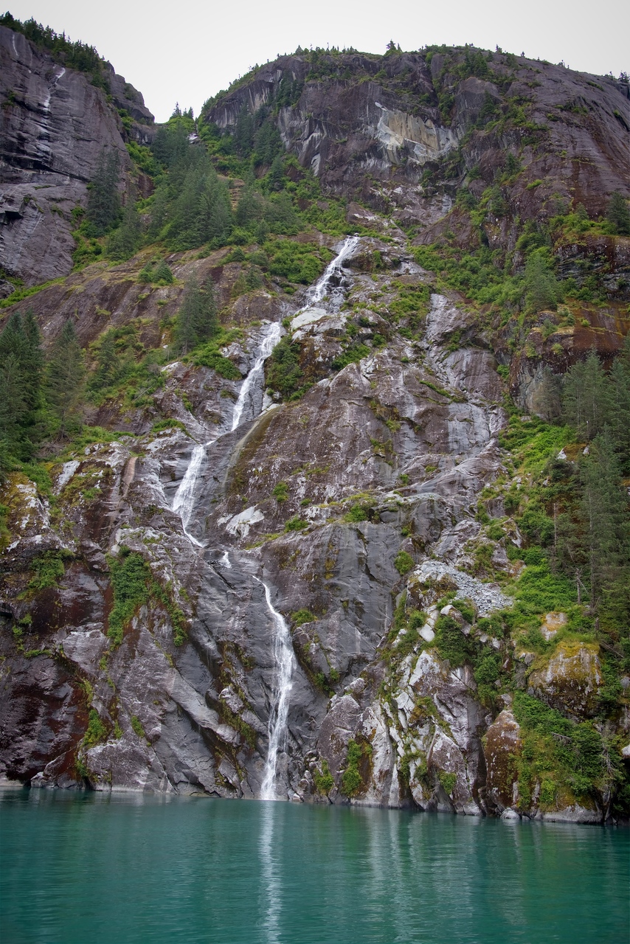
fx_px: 918
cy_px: 472
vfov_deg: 54.4
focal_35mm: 35
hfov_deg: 37.9
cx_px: 315
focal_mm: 35
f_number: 5
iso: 100
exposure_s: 1/100
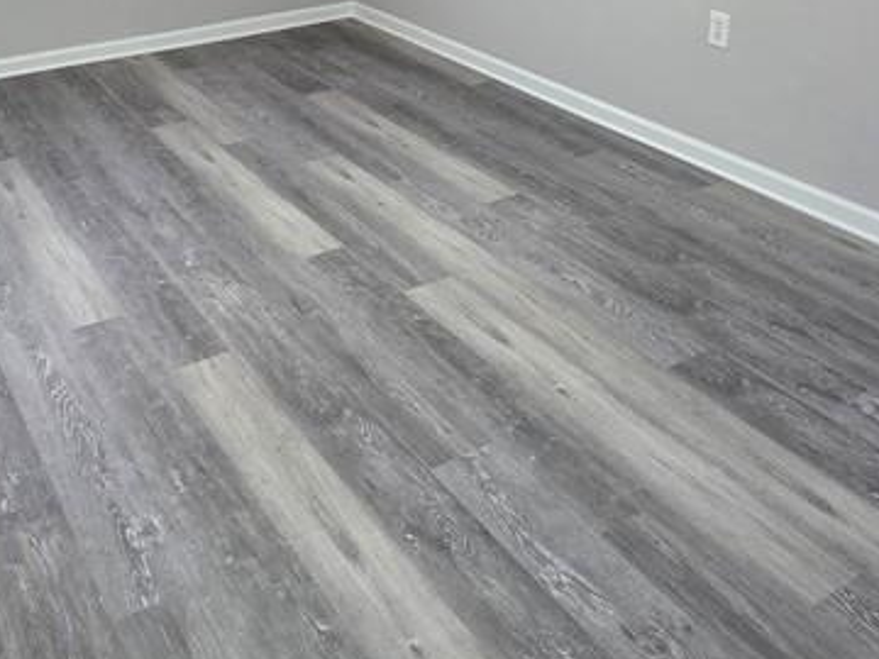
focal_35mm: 37
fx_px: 940
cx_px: 281
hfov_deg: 49.1
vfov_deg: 34.0
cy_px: -51
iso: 200
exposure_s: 1/60.2
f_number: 1.9
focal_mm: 2.2
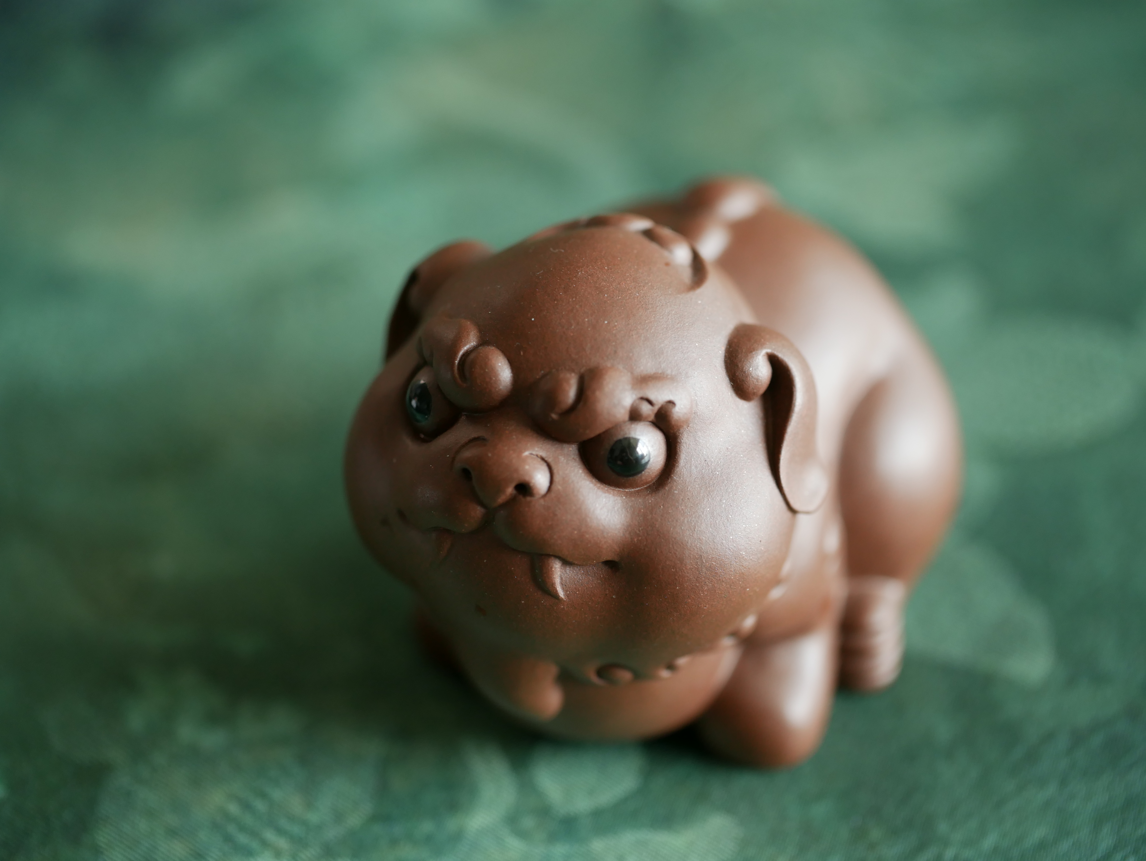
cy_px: 430
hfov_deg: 21.8
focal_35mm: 90
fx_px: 2981
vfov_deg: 16.4
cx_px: 573
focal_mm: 45
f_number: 2.8
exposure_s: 1/100
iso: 320
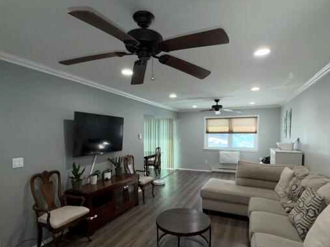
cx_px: 172
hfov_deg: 81.7
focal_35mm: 20
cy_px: 142
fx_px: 191
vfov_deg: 65.6
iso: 50
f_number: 2.2
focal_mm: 2.22
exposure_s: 1/60
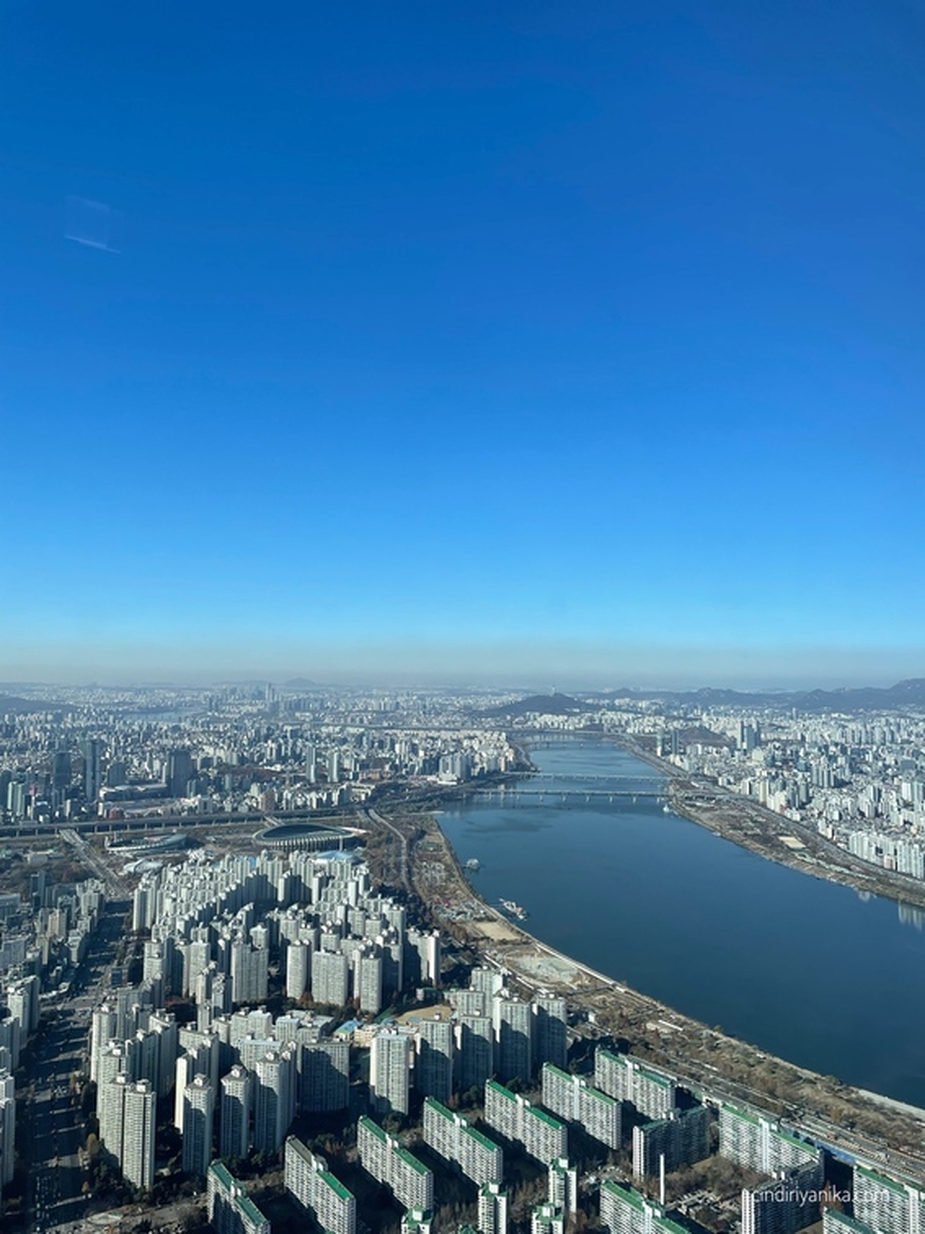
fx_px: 926
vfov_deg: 67.3
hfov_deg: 53.1
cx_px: 462
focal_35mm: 26
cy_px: 617
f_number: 1.6
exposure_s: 1/1642
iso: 32
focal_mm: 4.2
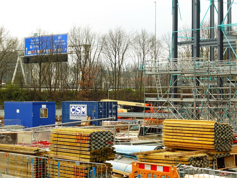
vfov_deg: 15.4
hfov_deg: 20.4
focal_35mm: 96
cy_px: 89
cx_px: 118
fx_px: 657
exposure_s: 1/100
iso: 100
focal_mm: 17.1
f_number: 5.3
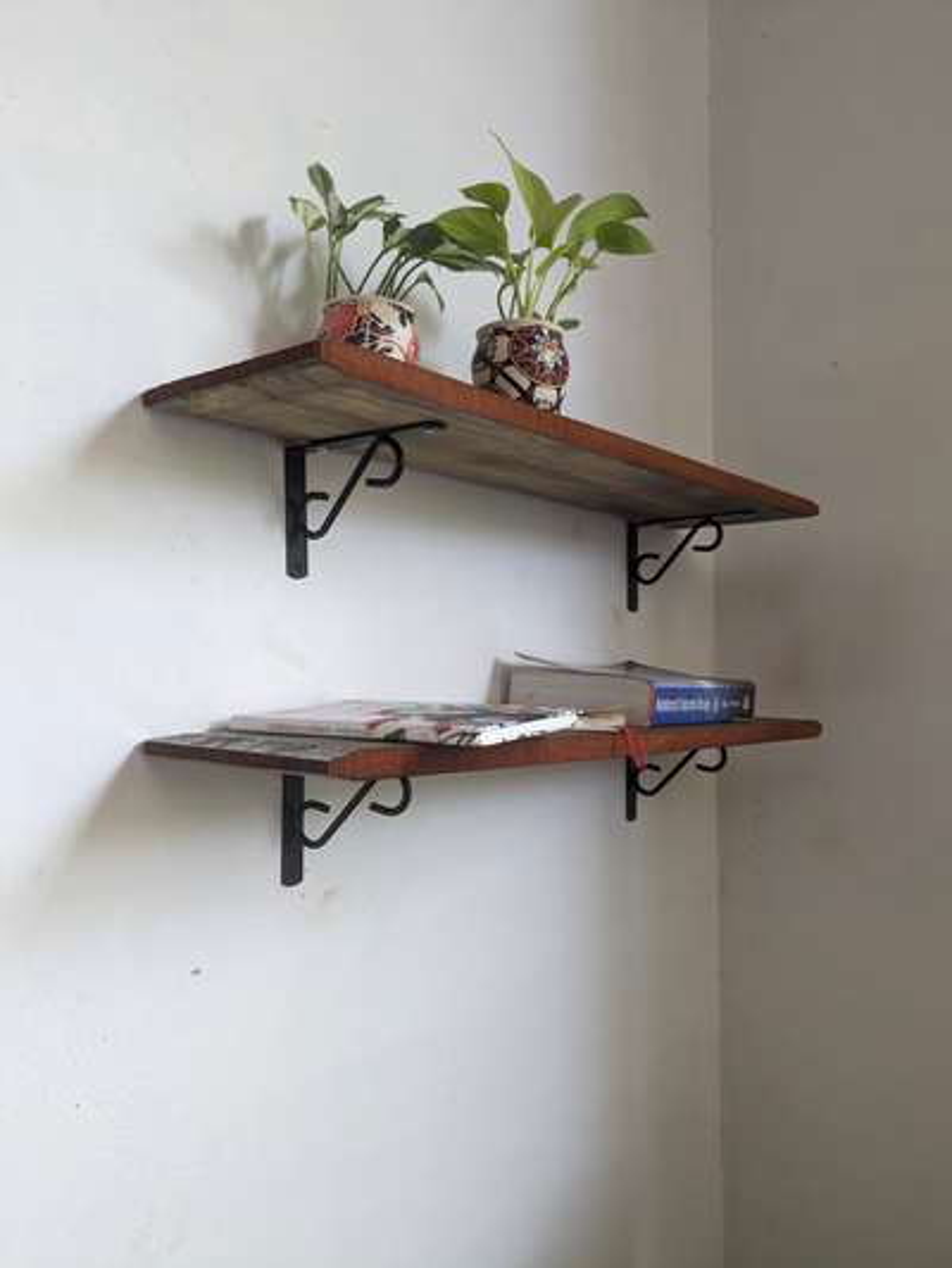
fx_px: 990
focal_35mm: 27
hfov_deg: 51.4
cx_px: 476
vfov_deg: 65.3
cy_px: 634
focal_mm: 4.38
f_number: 1.73
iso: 161
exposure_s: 1/99.9
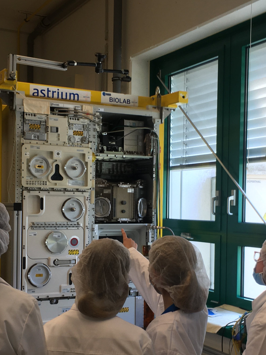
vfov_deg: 34.2
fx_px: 574
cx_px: 138
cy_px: 222
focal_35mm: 56
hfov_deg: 26.1
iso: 25
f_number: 2.2
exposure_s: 1/50
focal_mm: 4.15
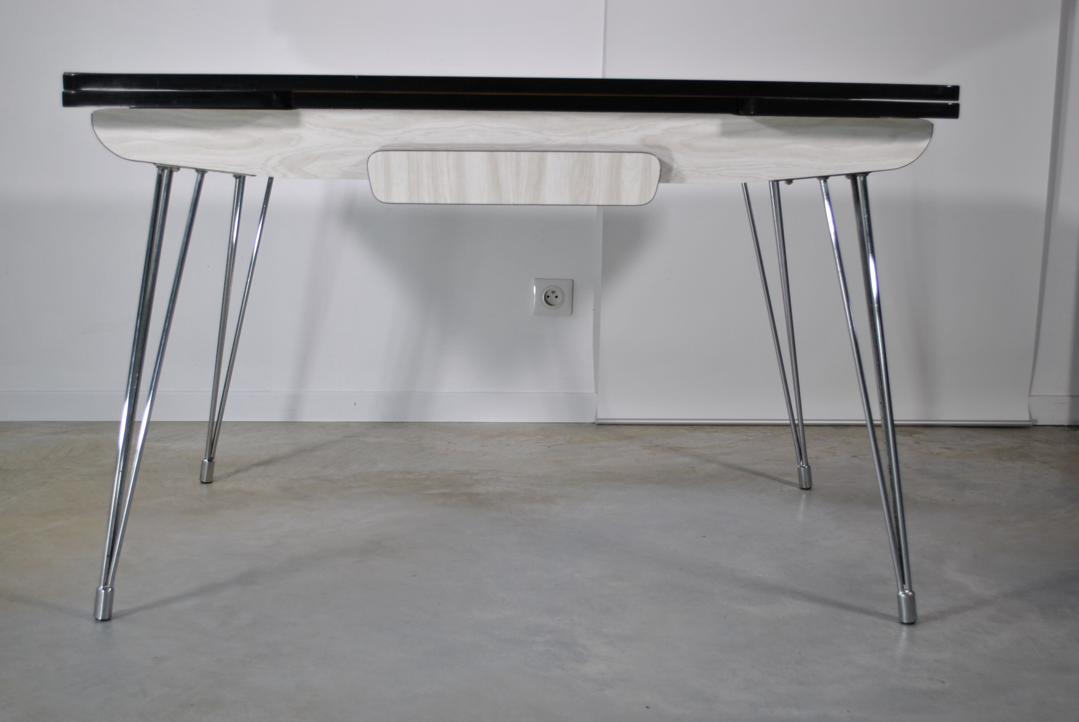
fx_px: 1457
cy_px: 353
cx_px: 521
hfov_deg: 40.6
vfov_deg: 27.8
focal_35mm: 49
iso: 100
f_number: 4.5
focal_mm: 29
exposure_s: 1/20
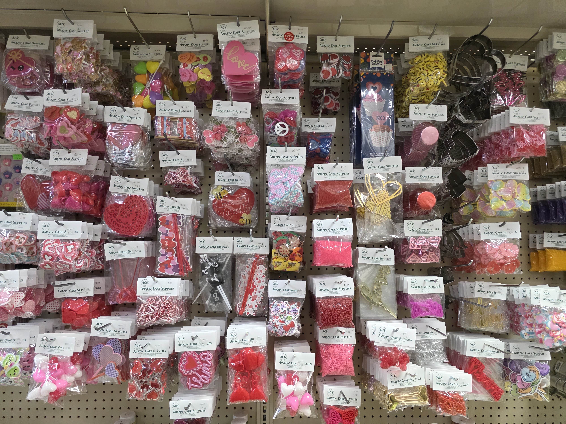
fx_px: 376
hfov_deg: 73.9
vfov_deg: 58.9
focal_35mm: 23
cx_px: 283
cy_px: 212
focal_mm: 6.3
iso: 640
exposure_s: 1/120
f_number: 1.7
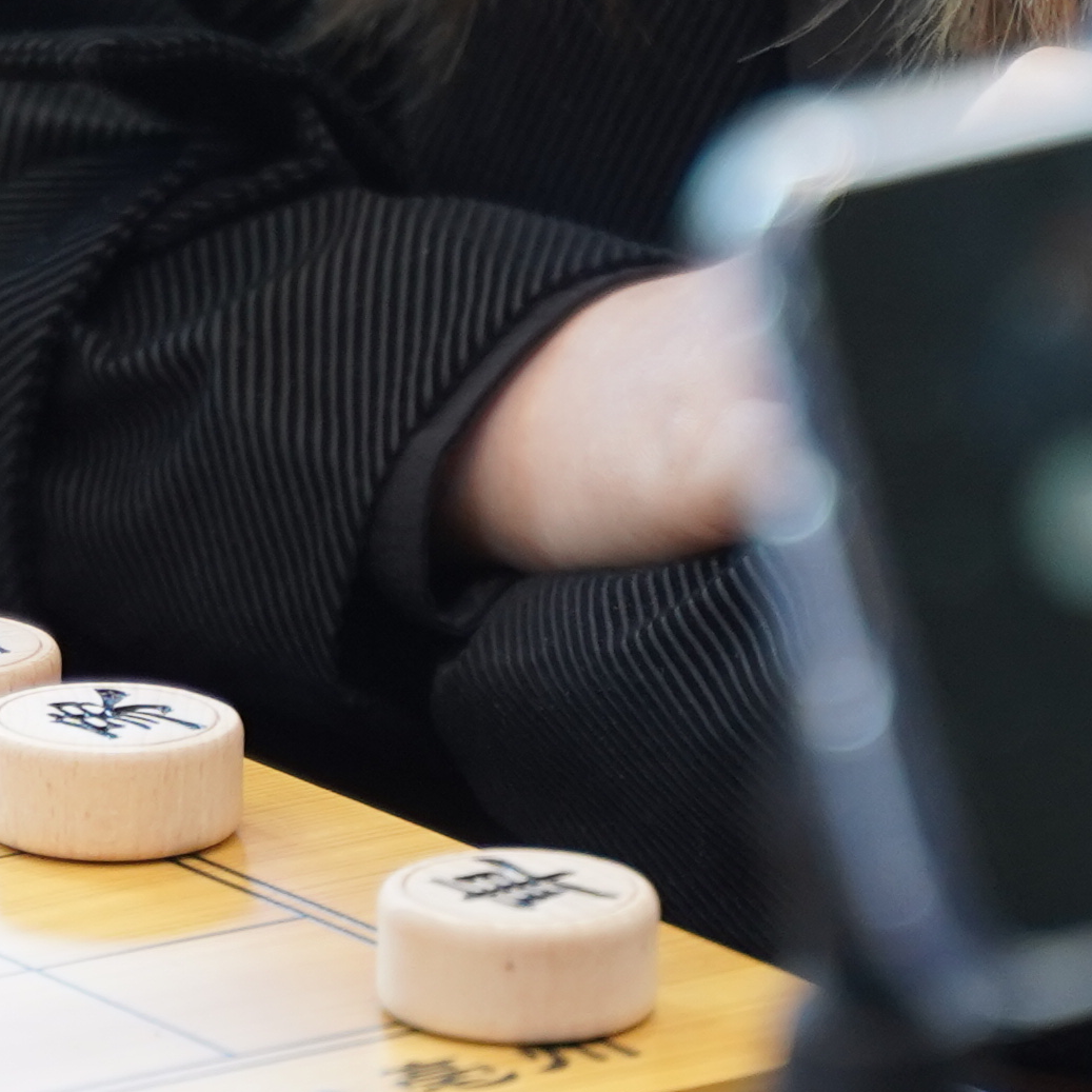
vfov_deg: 5.0
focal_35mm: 349
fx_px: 12456
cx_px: 122
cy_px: -732
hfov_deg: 5.0
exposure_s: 1/60
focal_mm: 71
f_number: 2.8
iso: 1250
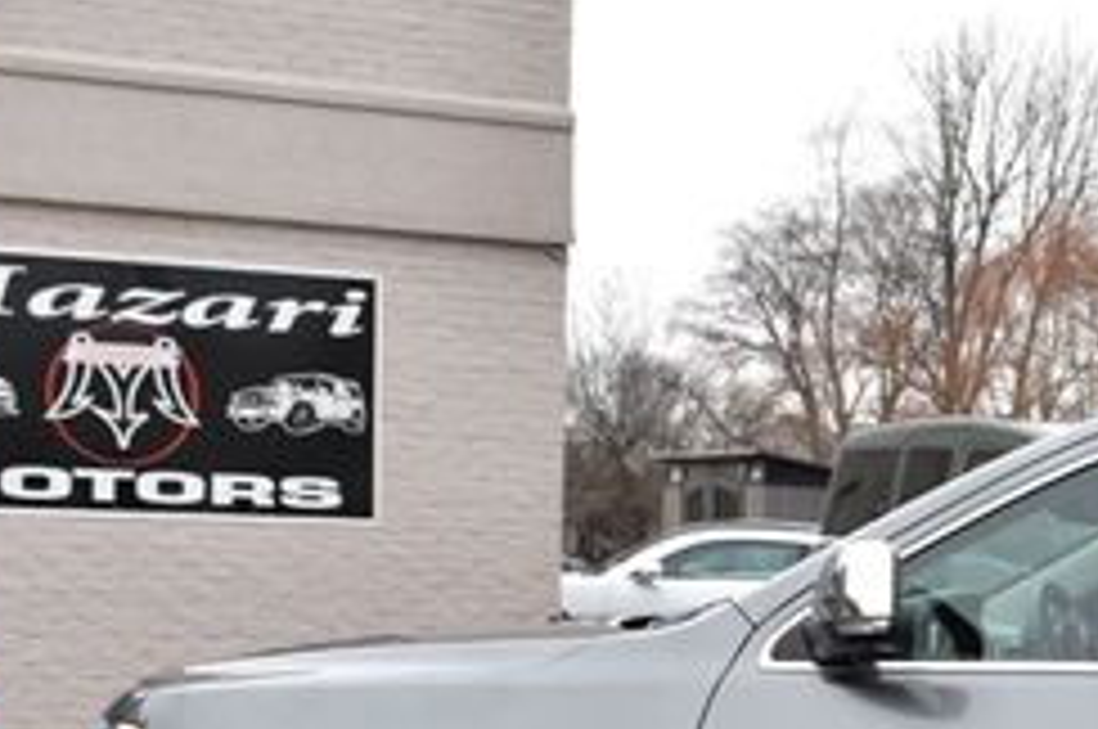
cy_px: 864
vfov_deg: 13.5
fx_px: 2994
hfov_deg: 19.6
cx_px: 1300
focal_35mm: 98
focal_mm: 25
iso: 400
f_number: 9
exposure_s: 1/80
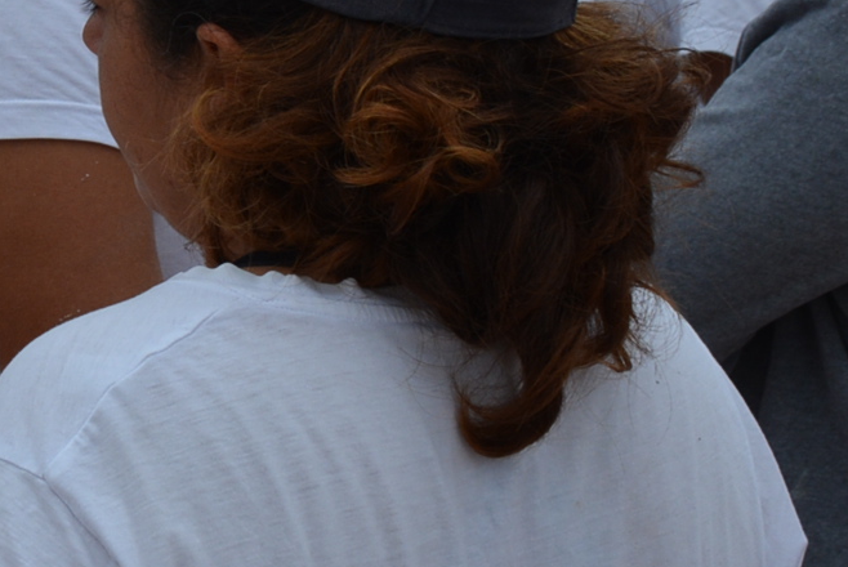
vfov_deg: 9.1
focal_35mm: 150
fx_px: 3536
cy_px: -104
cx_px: -510
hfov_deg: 12.8
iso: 200
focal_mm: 22
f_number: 7.1
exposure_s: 1/200
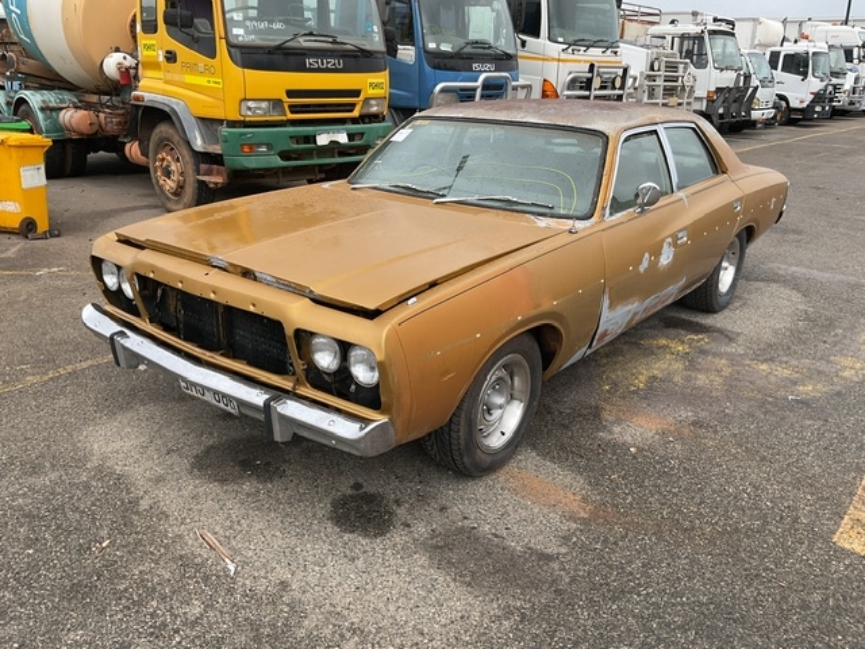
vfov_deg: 48.2
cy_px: 324
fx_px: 725
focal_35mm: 29
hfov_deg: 61.7
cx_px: 432
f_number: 1.8
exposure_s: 1/325
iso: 16
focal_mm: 3
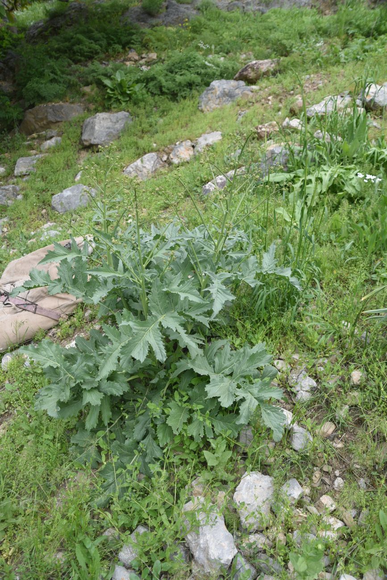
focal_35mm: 32
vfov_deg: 58.7
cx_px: 194
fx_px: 516
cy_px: 290
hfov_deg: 41.1
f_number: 5
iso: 125
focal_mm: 32
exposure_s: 1/160
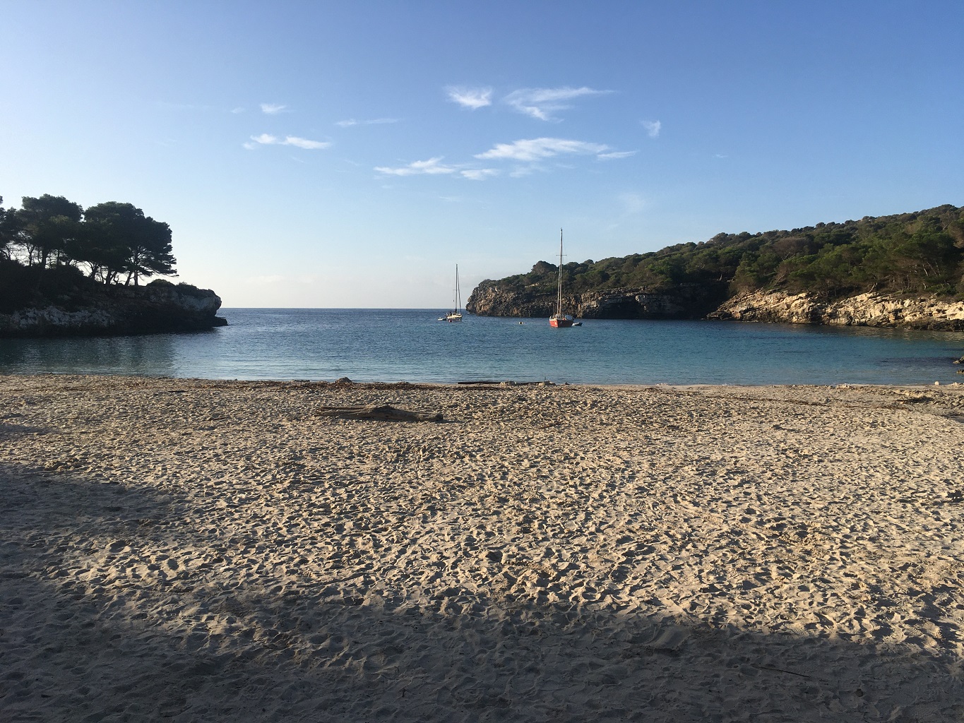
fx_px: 808
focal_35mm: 29
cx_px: 482
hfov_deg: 61.7
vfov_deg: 48.2
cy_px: 362
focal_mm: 4.15
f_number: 2.2
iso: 25
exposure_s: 1/1603
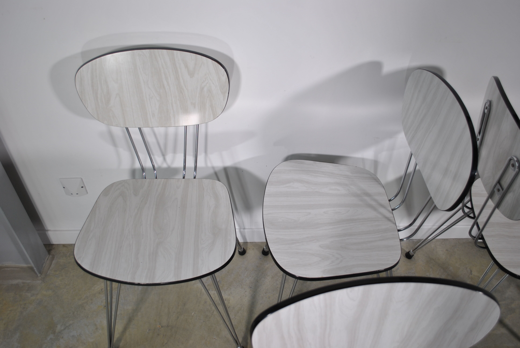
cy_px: 174
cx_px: 260
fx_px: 434
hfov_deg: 61.9
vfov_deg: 43.7
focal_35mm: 30
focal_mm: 20
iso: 100
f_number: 4
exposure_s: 1/20
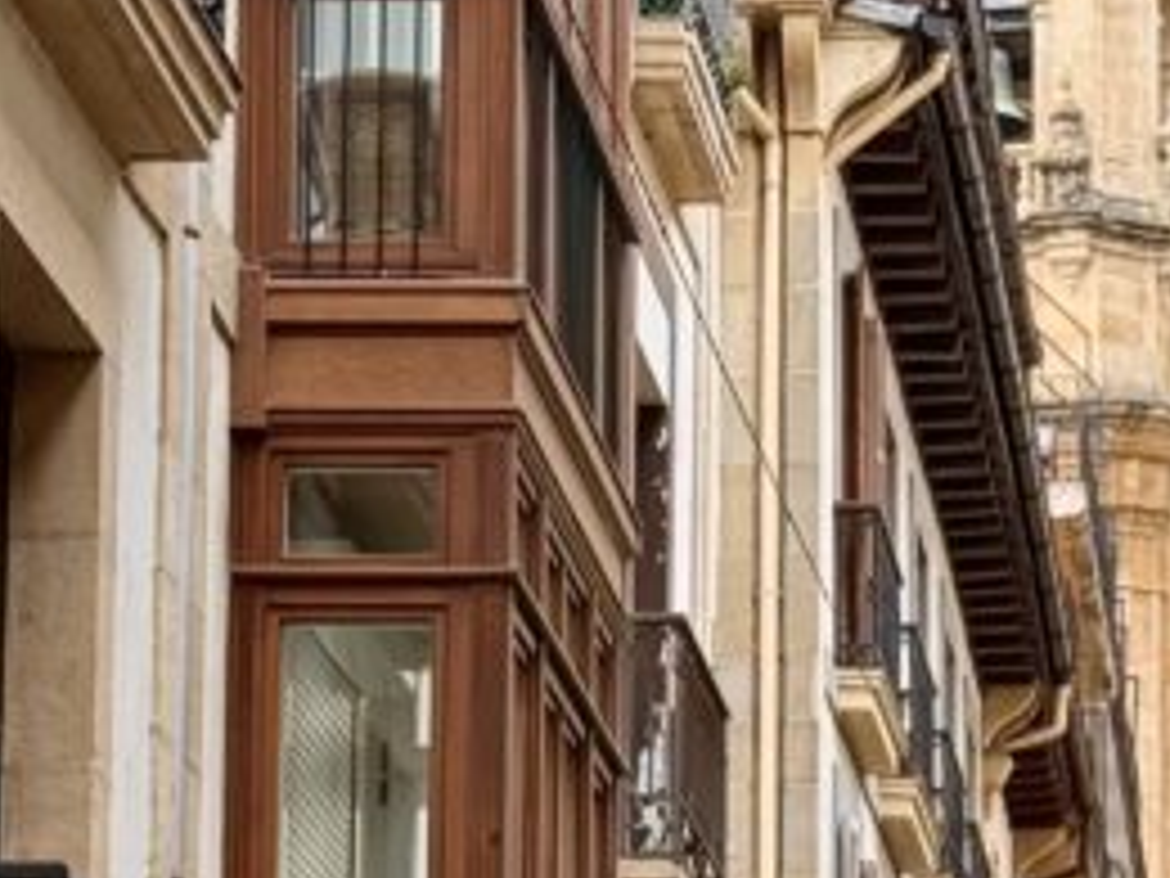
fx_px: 6388
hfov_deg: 10.3
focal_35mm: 189
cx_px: 1431
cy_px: 968
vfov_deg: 7.8
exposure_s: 1/100
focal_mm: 6.76
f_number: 1.78
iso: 50
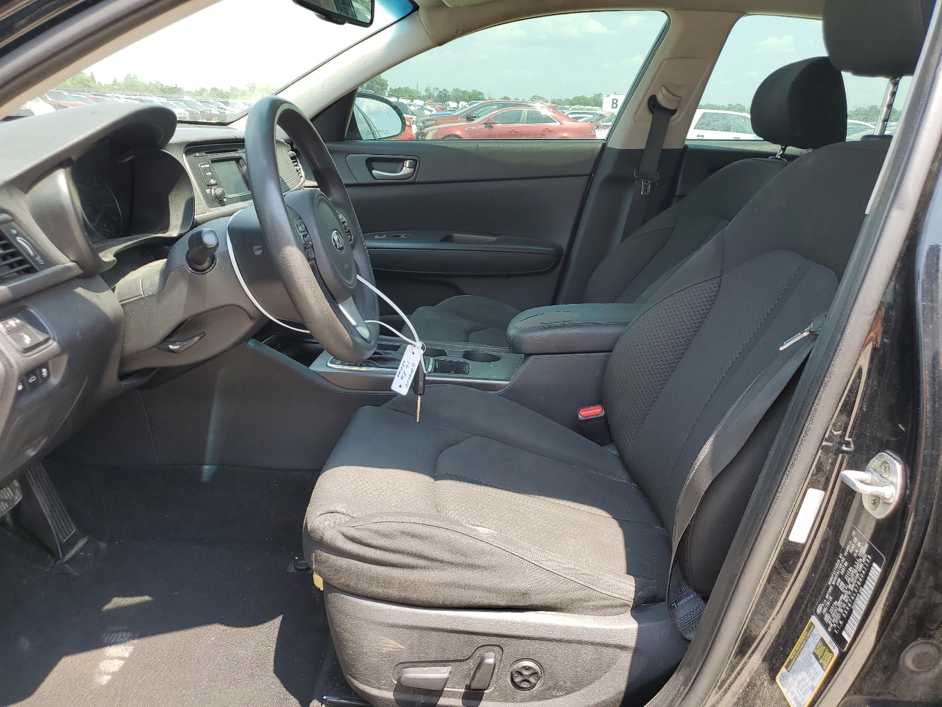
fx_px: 708
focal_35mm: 26
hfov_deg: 67.3
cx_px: 471
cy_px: 354
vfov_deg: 53.1
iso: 50
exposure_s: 1/417
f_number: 1.5
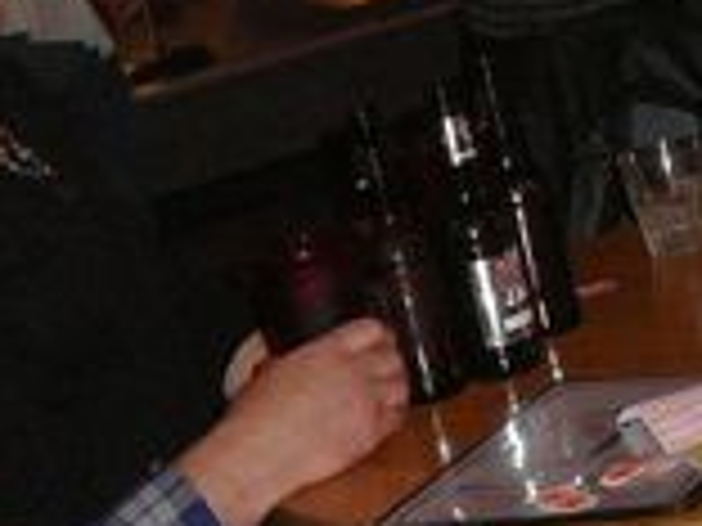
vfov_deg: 10.2
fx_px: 2920
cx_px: 783
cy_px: 40
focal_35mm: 144
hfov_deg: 13.4
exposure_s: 1/8
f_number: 2.8
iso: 200
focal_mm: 5.2
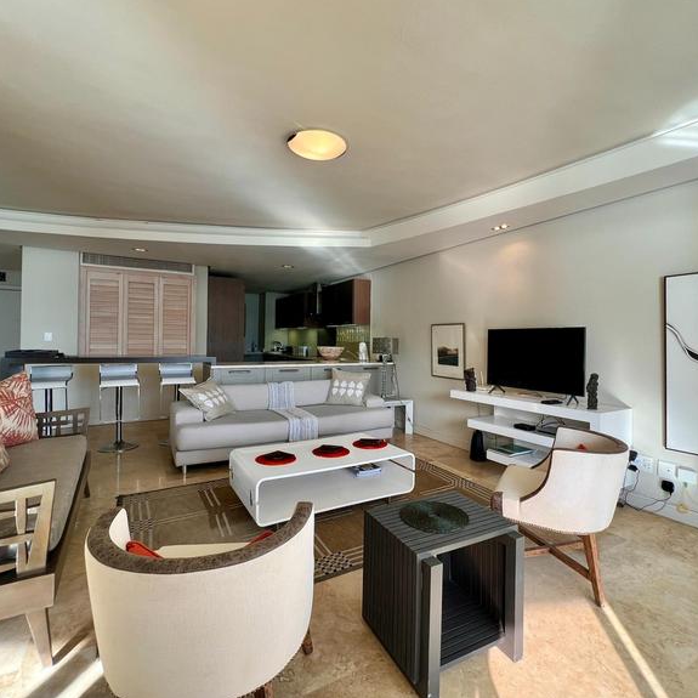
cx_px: 362
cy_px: 337
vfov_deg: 87.4
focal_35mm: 16
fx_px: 365
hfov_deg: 87.4
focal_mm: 1.57
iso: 32
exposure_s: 1/136
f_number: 1.8
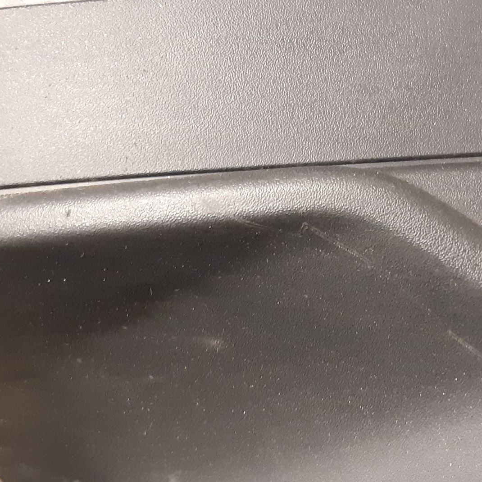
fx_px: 693
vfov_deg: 37.9
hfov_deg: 37.3
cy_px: 327
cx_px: 371
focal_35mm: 44
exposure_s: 1/25
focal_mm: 3.93
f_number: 1.7
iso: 400
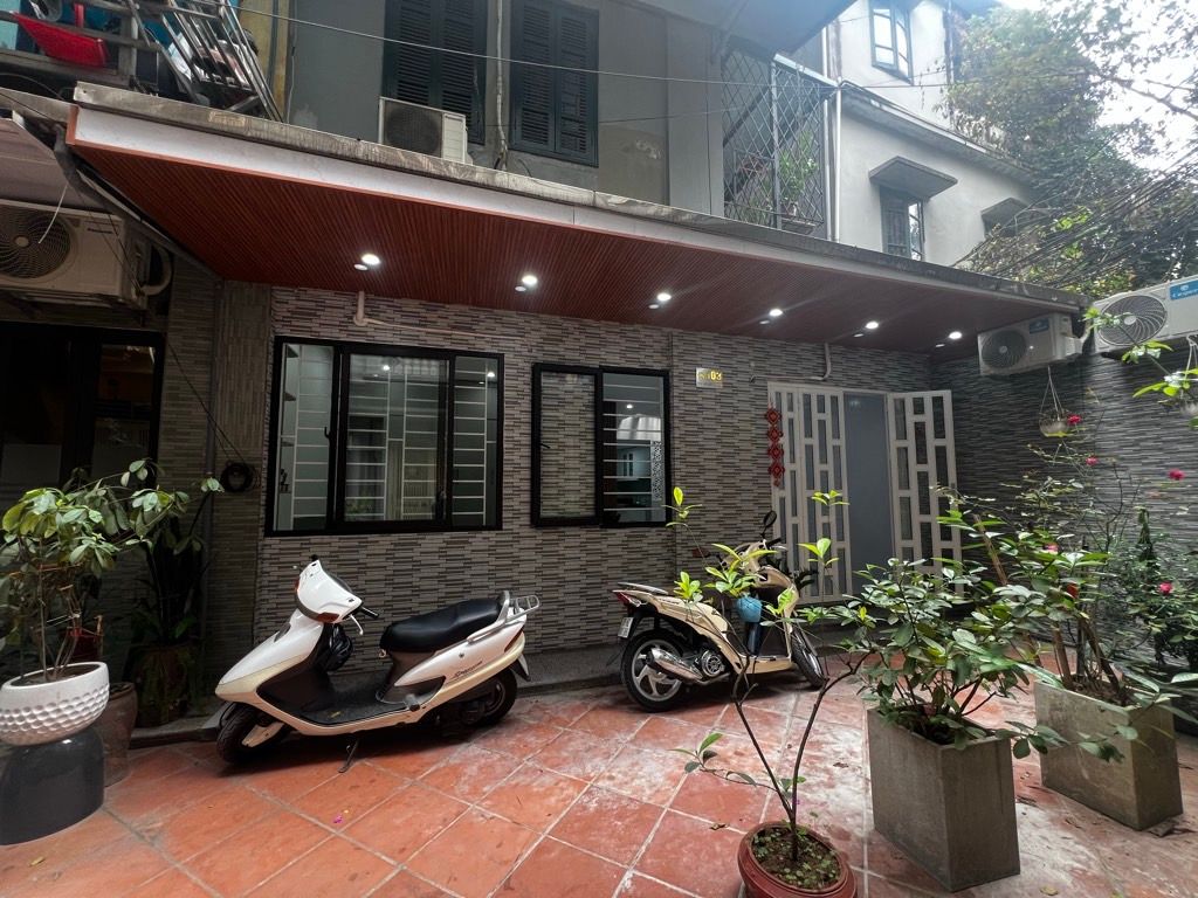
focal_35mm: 13
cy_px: 449
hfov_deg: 106.2
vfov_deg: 89.9
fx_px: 450
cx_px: 599
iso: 100
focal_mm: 1.57
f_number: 1.8
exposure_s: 1/99
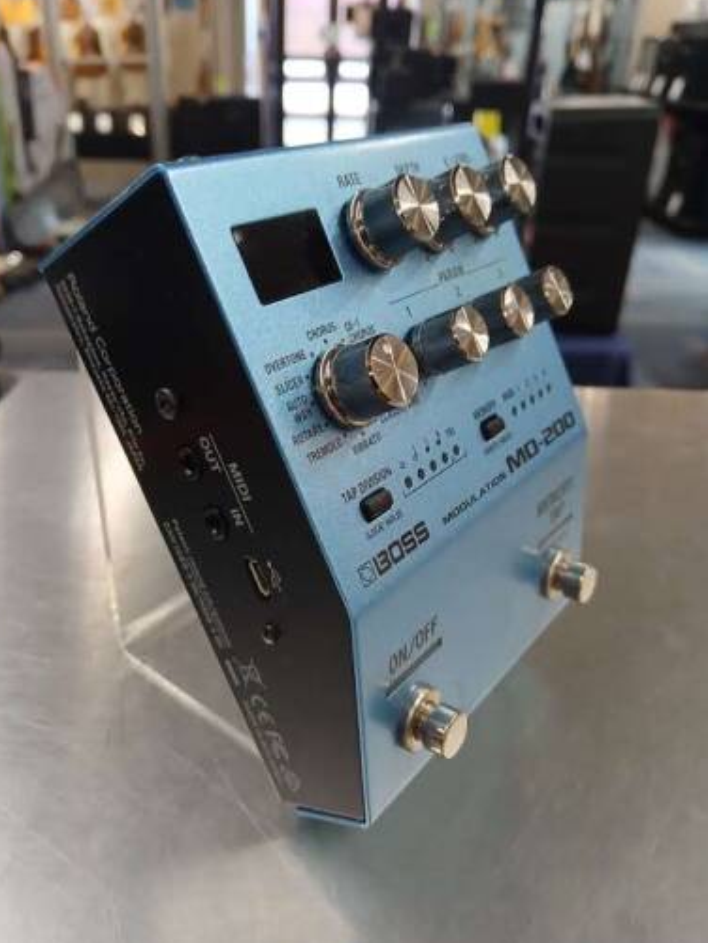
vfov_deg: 65.3
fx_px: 736
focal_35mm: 27
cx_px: 345
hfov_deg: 51.4
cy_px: 465
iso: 250
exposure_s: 1/40
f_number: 1.8
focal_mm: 3.98
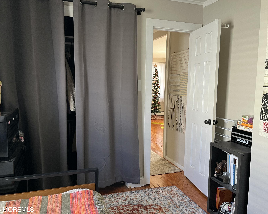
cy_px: 109
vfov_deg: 51.5
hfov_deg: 62.2
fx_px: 222
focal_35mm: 28
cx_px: 130
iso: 125
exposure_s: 1/62
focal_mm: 5.1
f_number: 1.6
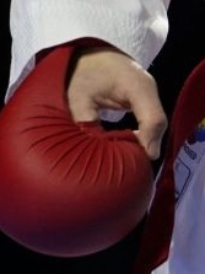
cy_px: -268
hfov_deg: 1.0
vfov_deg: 1.3
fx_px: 12077
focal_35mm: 1528
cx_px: 523
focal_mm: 197
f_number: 2.8
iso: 1000
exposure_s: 1/1000
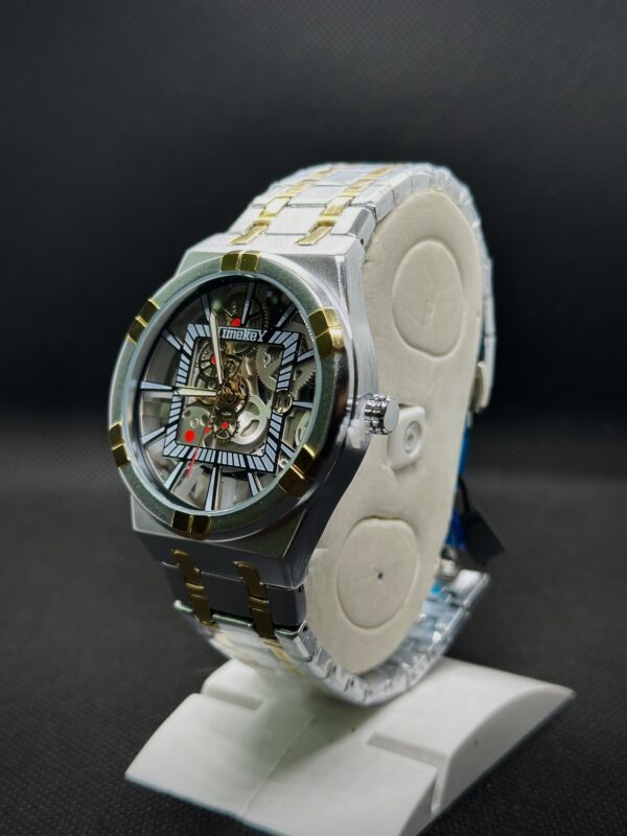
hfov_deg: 30.3
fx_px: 1159
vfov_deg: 39.7
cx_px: 314
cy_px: 418
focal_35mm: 48
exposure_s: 1/100
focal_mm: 6.86
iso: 64
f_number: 1.78
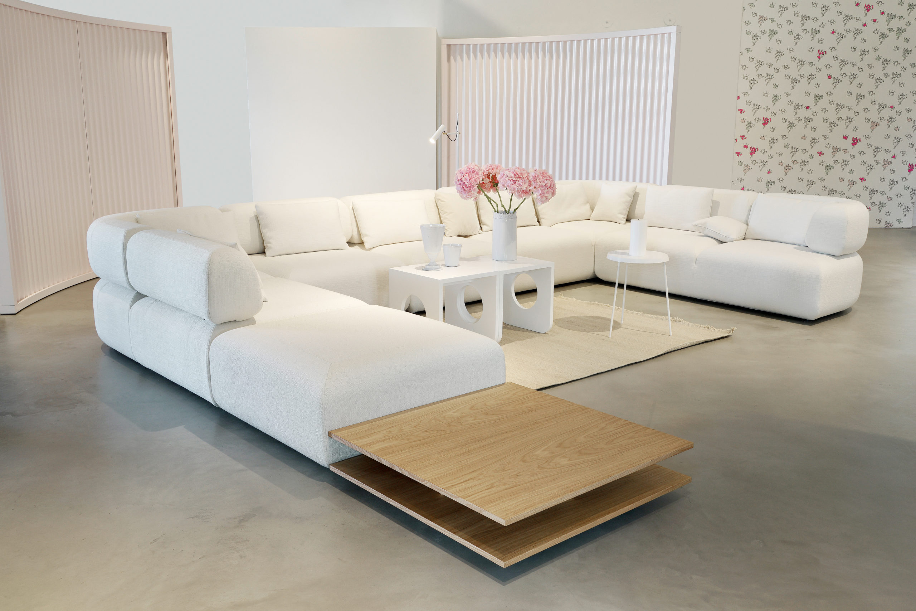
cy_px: 306
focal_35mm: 33
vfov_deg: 40.0
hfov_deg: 57.2
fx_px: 840
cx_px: 458
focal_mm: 33
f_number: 11
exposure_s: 1/6
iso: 250
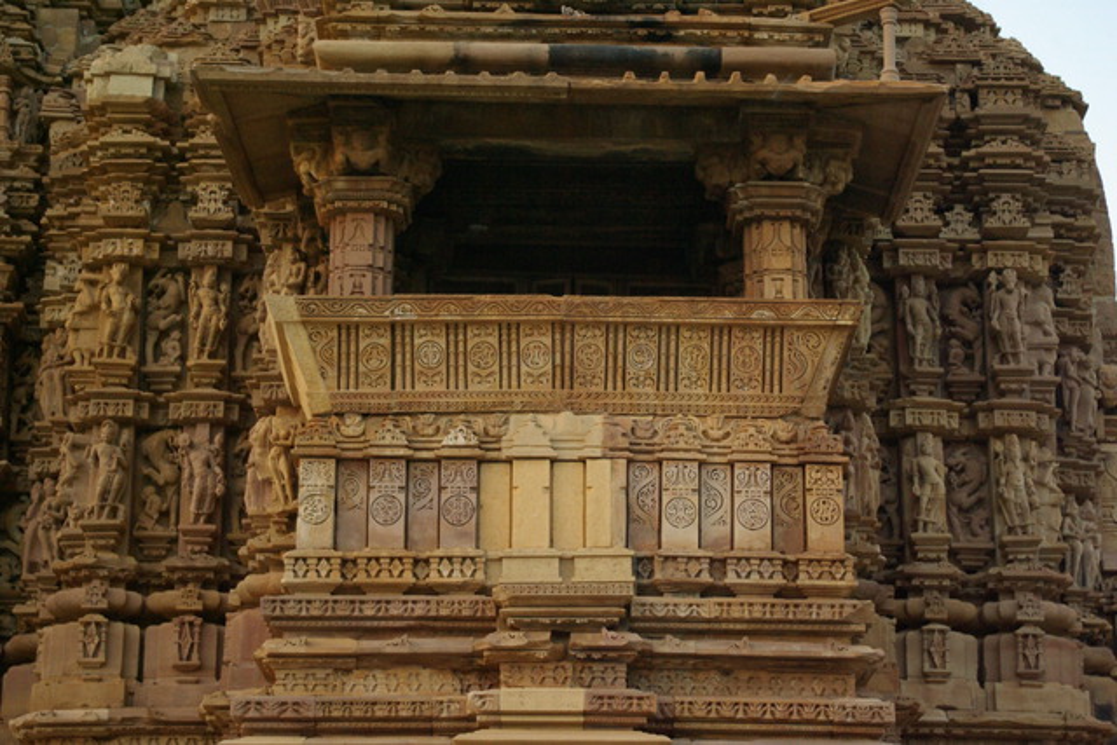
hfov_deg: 24.6
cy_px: 372
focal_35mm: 82
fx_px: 2560
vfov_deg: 16.6
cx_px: 558
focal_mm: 55
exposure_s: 1/20
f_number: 5.6
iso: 800
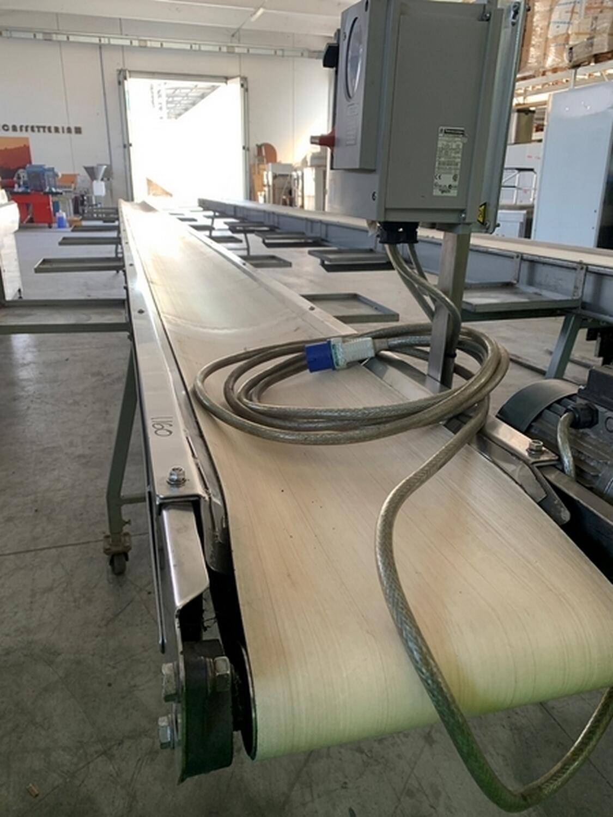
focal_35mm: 26
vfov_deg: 67.3
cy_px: 408
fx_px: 614
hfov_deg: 53.1
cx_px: 306
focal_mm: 4.25
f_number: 1.8
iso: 100
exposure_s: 1/72
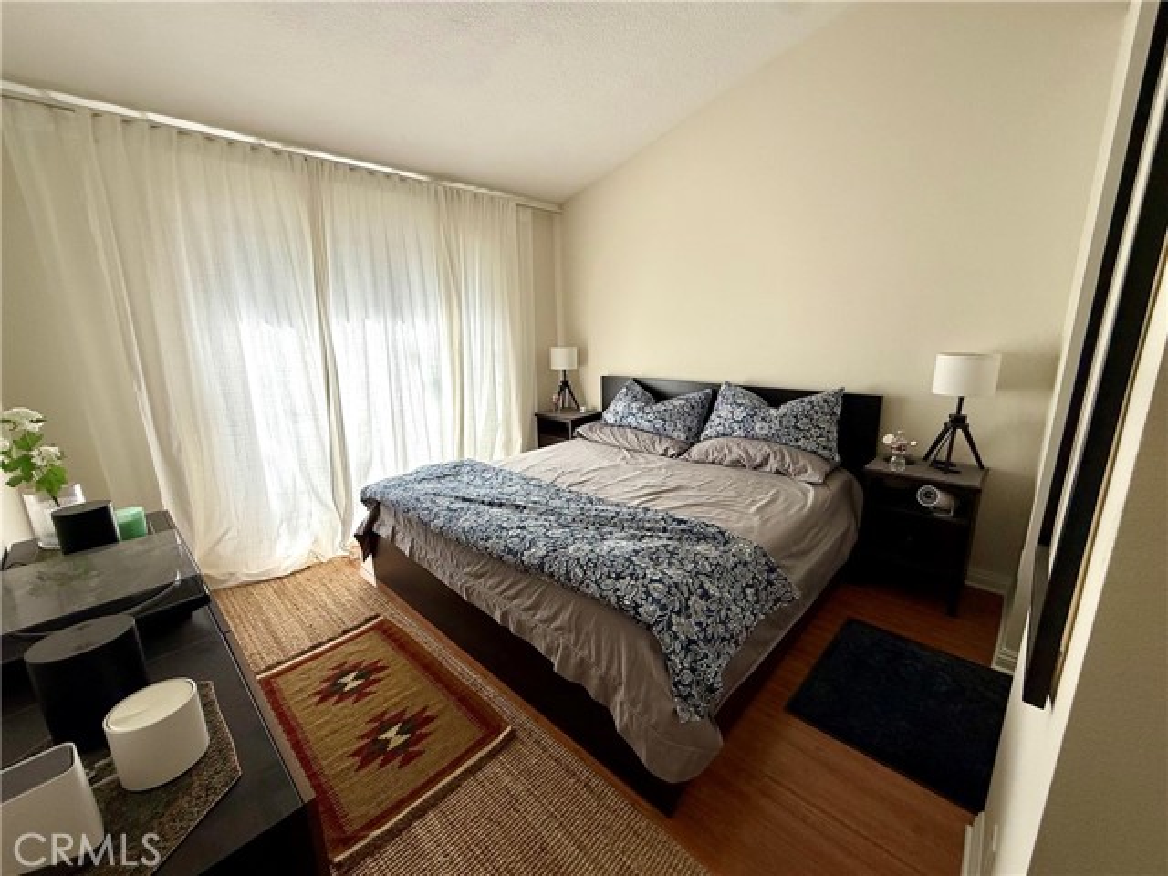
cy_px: 438
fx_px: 472
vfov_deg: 85.7
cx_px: 584
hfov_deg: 102.1
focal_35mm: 14
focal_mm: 2.22
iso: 64
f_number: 2.2
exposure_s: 1/398
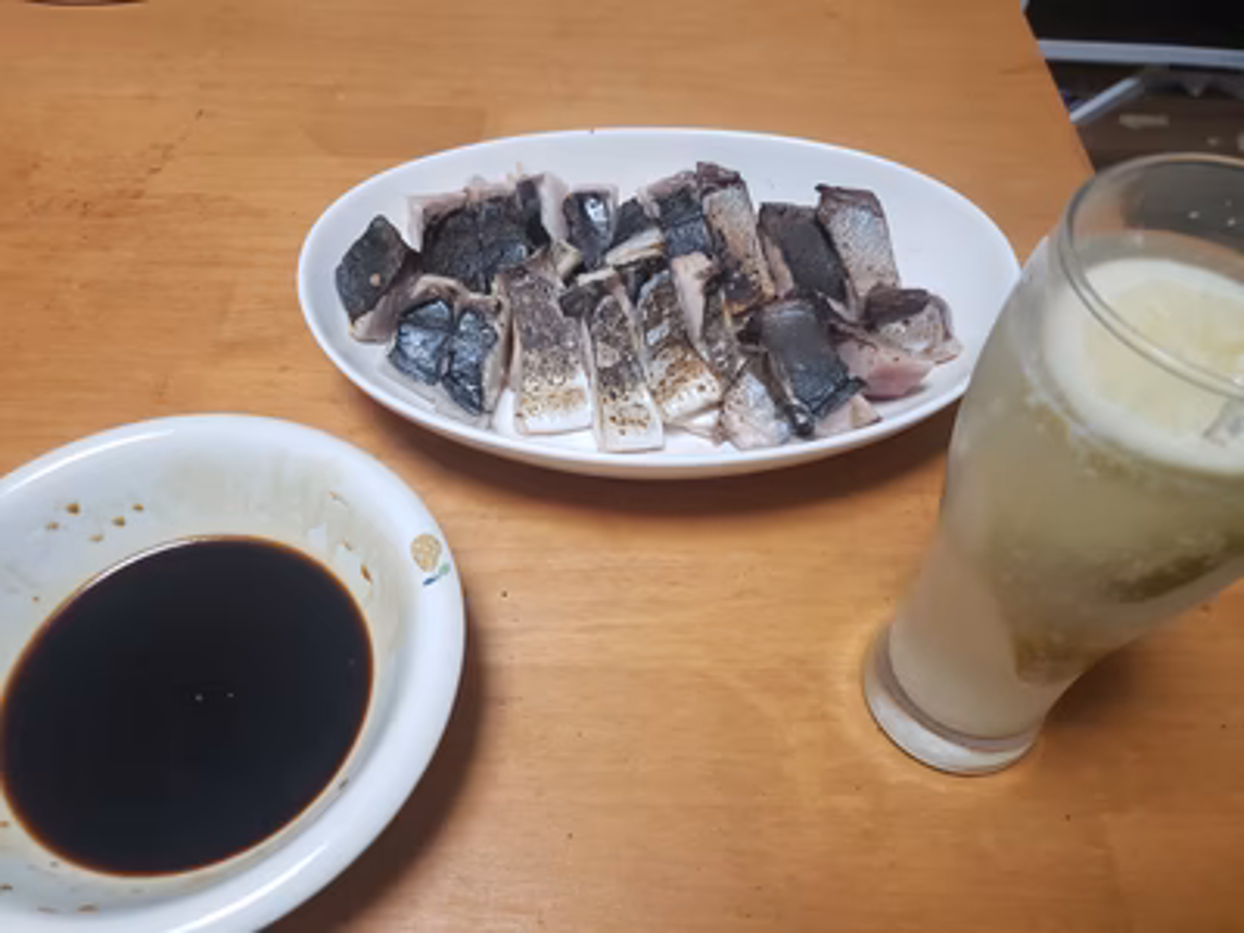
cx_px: 622
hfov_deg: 67.3
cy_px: 466
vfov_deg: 53.1
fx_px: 934
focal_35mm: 26
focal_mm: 4.3
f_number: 1.5
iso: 250
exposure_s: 1/60
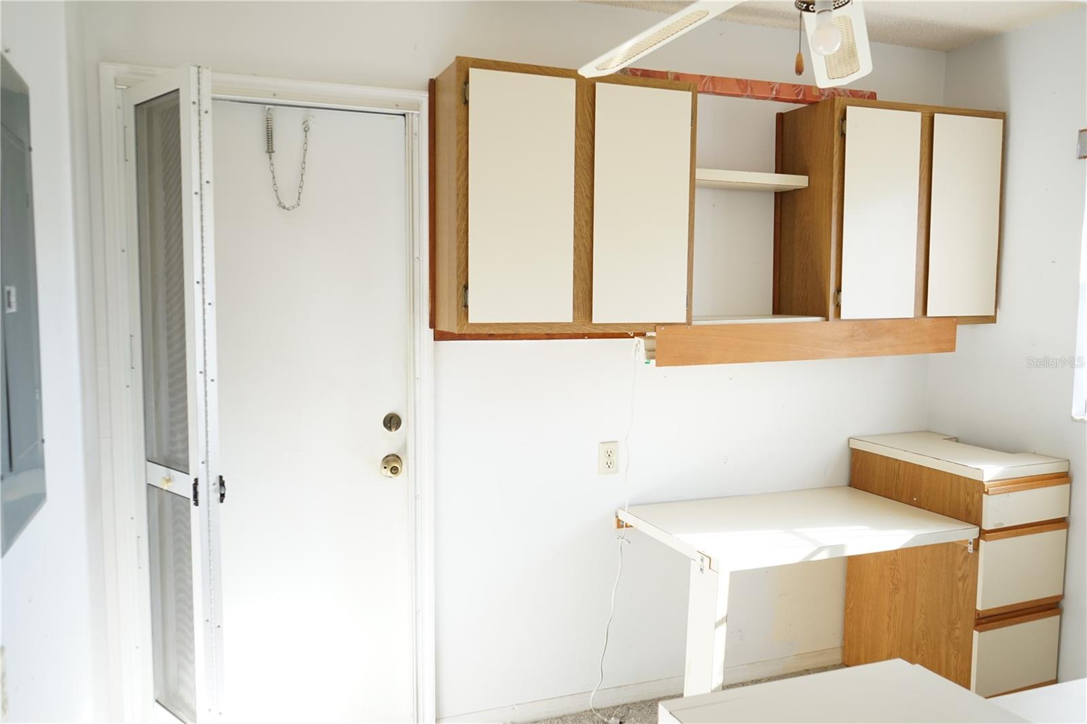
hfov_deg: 65.5
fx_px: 845
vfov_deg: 46.4
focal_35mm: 28
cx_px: 544
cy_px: 362
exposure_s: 1/60
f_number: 6.3
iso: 800
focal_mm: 28
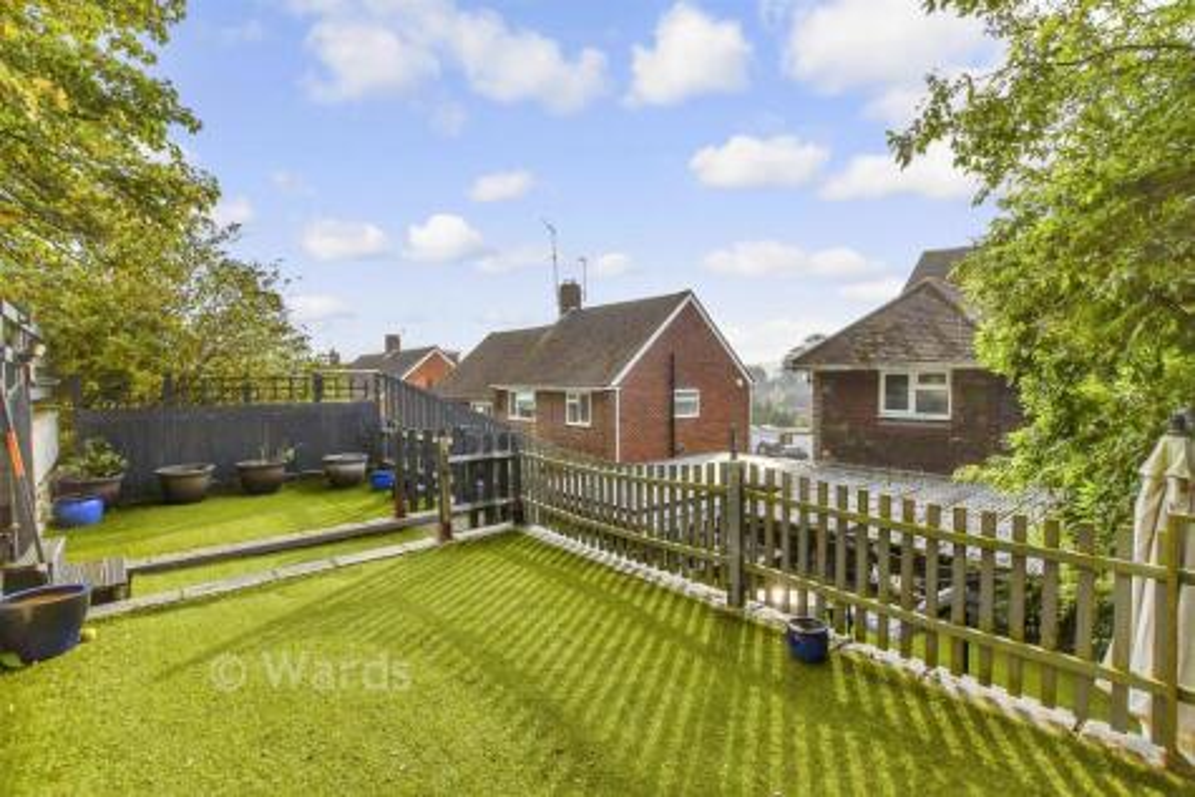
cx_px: 598
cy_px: 398
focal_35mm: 15
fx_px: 498
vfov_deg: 77.4
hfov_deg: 100.4
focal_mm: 10
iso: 320
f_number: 8
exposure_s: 1/1250
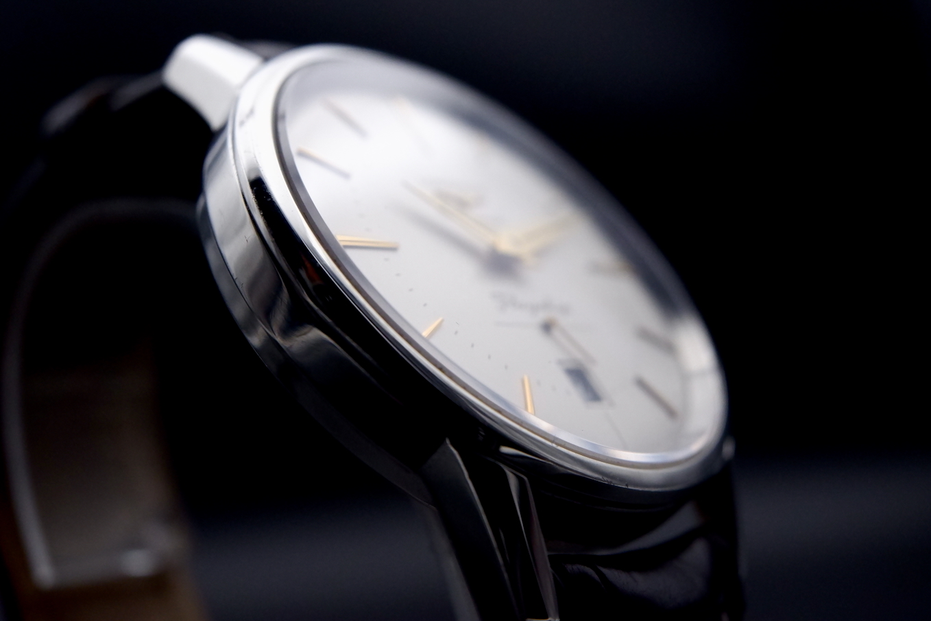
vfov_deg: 31.9
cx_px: 466
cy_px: 310
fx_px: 1086
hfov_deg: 46.4
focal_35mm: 42
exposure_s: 1/4000
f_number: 6.4
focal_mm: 28.9
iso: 4000
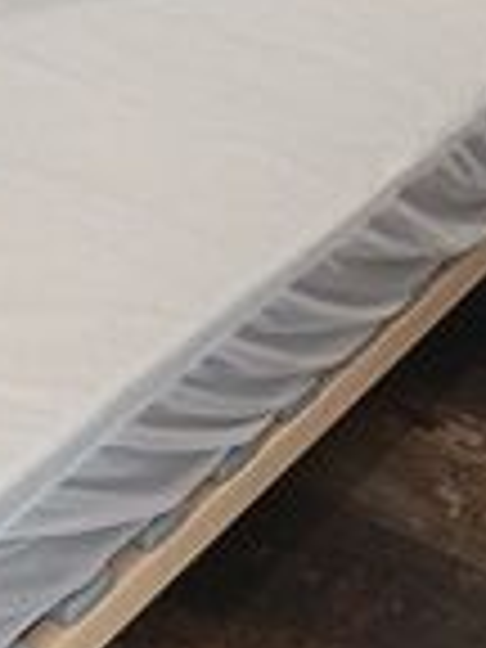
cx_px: 225
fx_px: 2003
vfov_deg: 16.6
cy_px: -346
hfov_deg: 13.8
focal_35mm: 107
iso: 1745
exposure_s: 1/33.3
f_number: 1.75
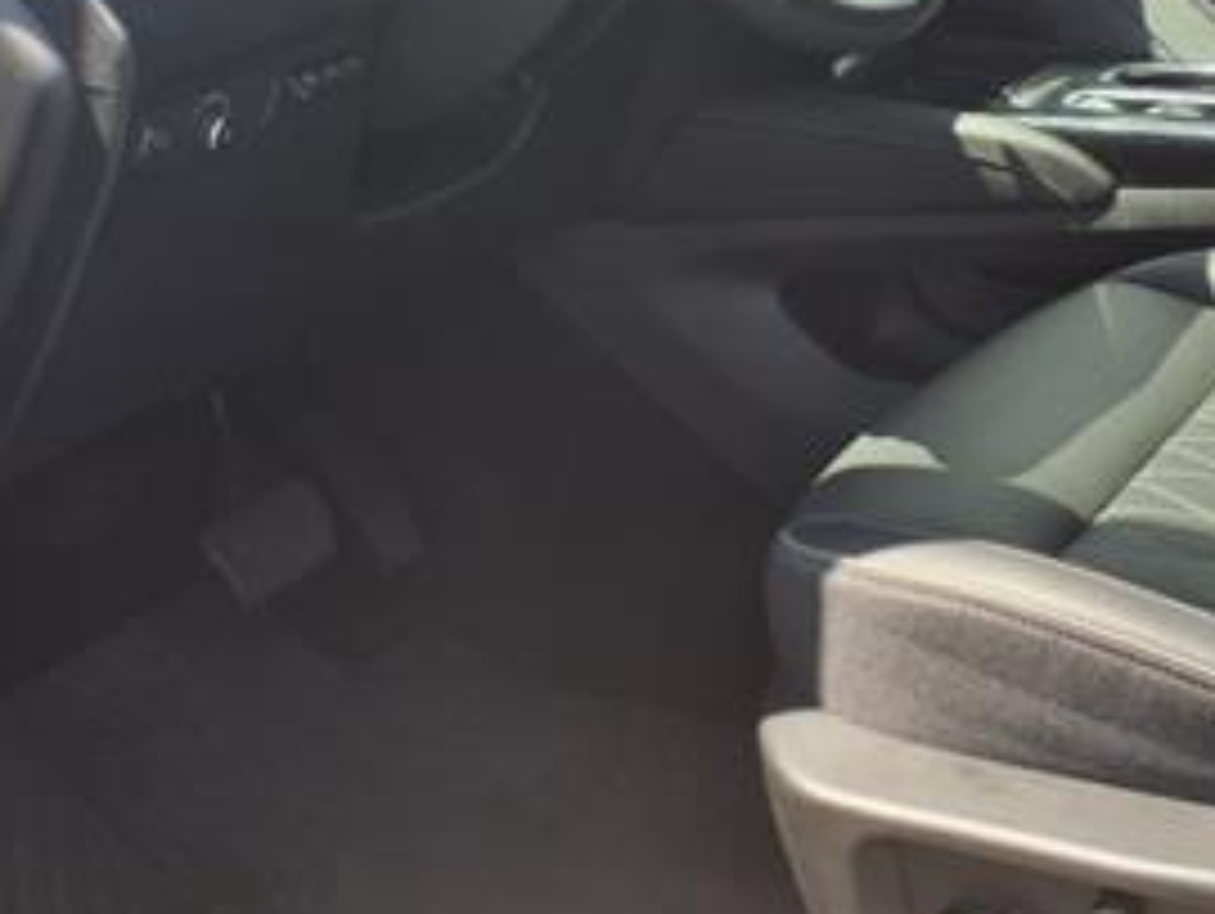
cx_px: 626
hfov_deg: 30.2
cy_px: 77
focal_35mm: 64
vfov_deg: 22.4
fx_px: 2248
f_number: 1.9
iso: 40
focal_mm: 3.58
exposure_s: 1/455
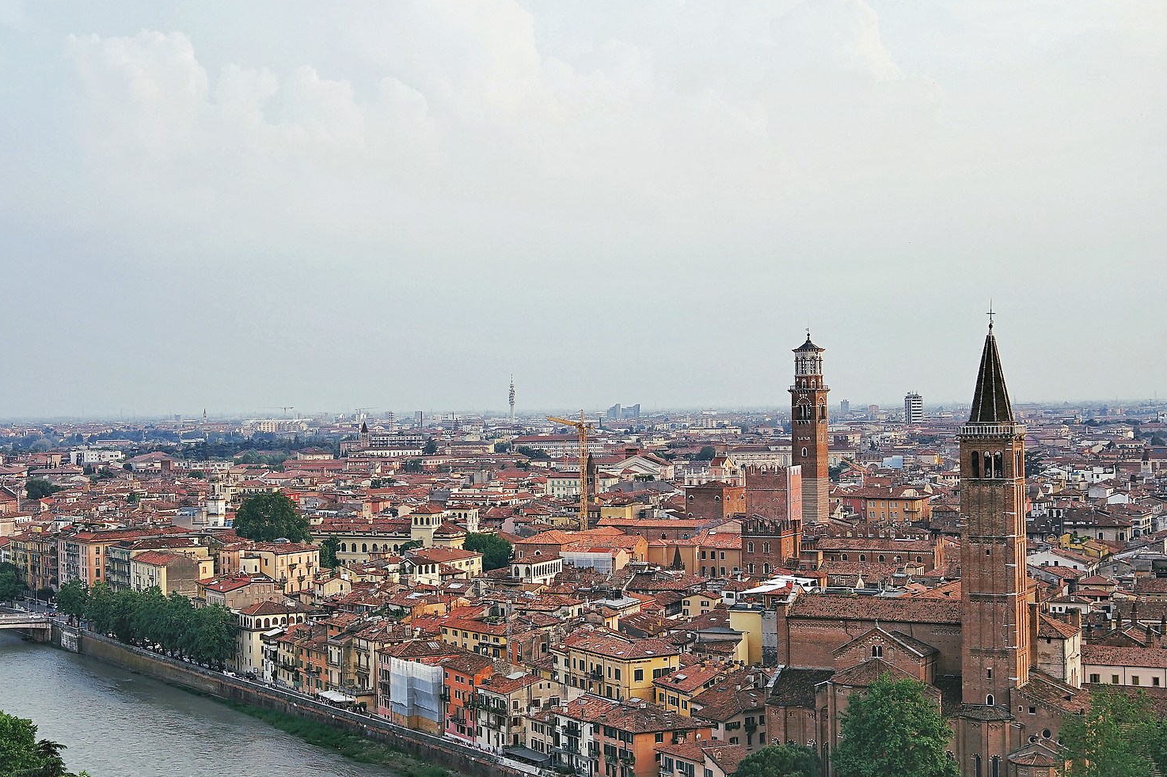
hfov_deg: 34.7
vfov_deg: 23.8
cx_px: 389
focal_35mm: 57
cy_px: 396
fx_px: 1847
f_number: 4.5
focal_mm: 35
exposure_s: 1/320
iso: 400
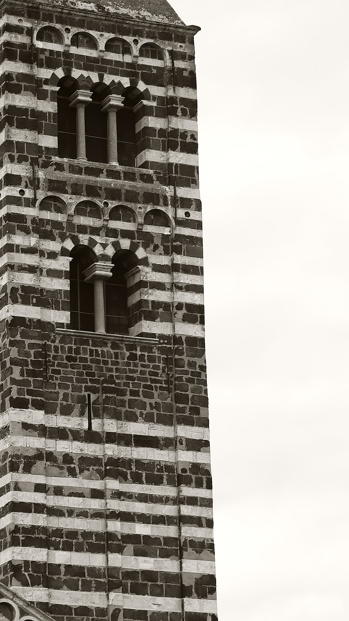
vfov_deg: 14.5
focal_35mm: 148
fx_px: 2435
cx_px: 29
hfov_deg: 8.2
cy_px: 321
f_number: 10
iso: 640
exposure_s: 1/80
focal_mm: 82
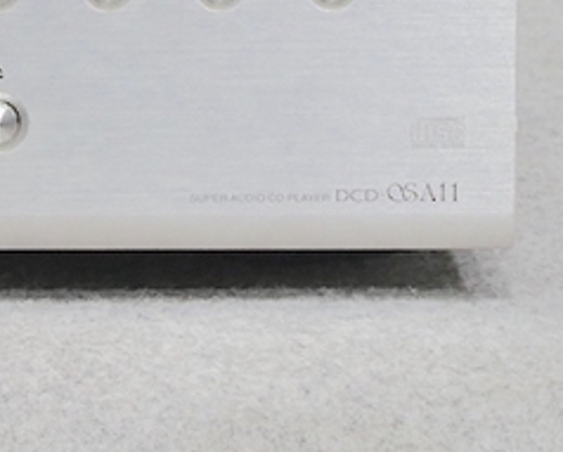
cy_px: -64
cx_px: -454
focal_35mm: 562
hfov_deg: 3.4
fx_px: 9376
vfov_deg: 2.8
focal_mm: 25.6
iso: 200
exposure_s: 1/10
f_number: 5.4
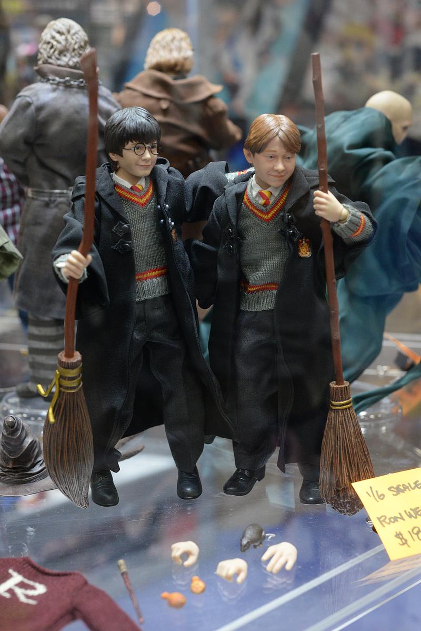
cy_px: 316
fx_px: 876
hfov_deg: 27.0
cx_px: 210
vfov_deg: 39.6
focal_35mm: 50
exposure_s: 1/100
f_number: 5.6
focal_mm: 50
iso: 3200
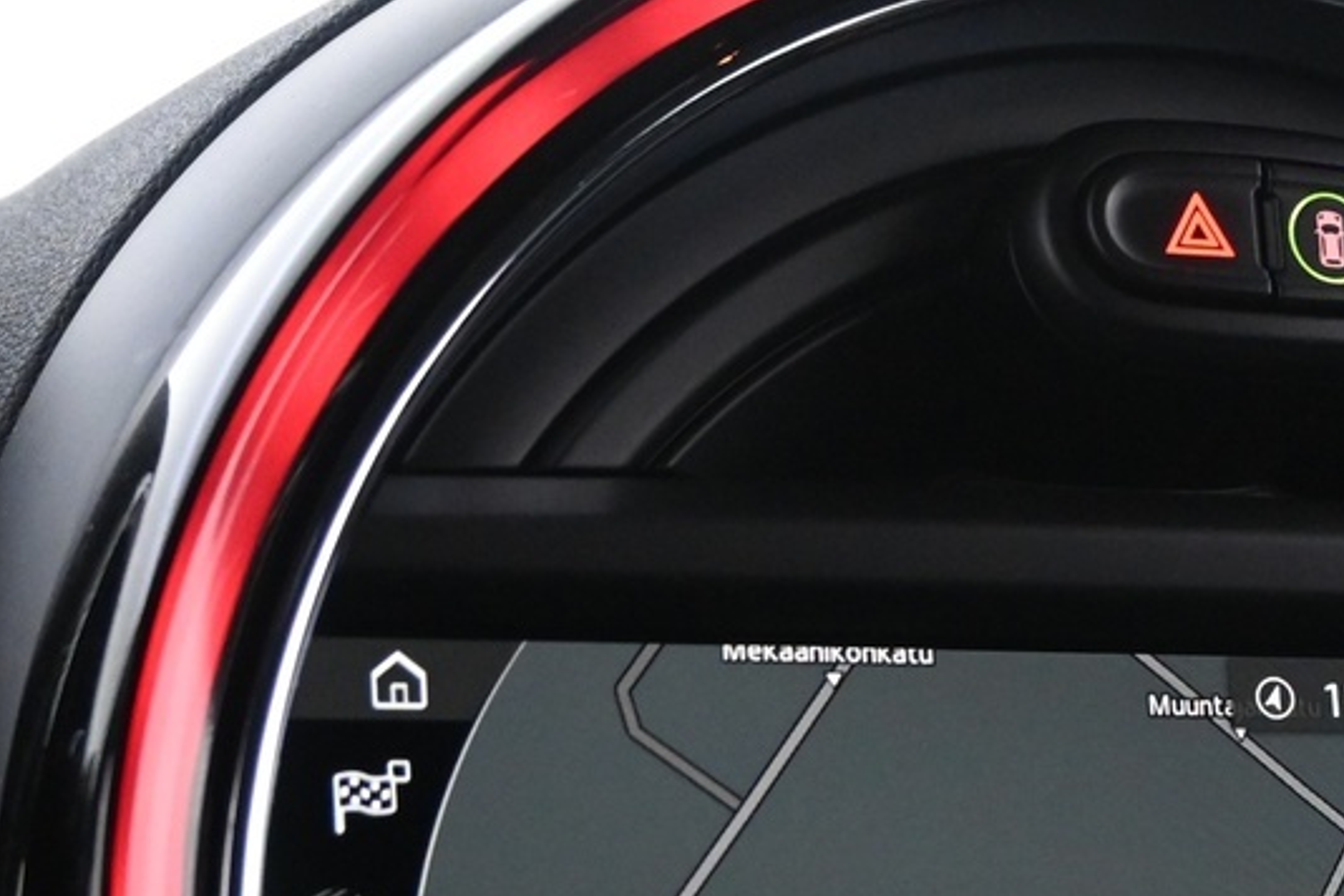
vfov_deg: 14.7
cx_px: 1243
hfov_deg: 21.8
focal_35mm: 91
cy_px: 954
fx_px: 3397
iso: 2500
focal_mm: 20
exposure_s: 1/20
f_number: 3.8
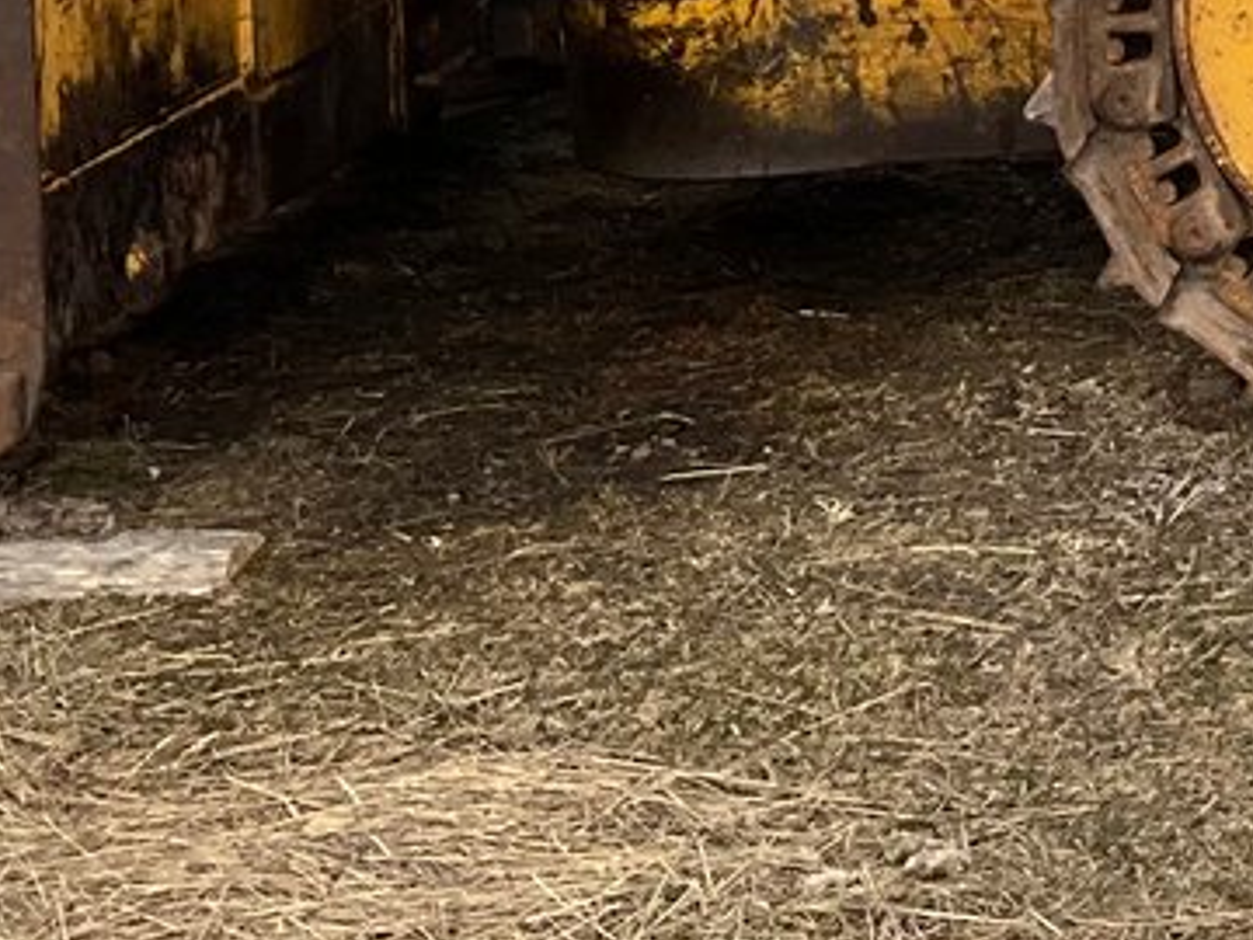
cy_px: -395
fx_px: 4416
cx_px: 2069
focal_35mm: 122
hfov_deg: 14.6
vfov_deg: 11.7
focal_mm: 3
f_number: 1.8
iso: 25
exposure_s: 1/962
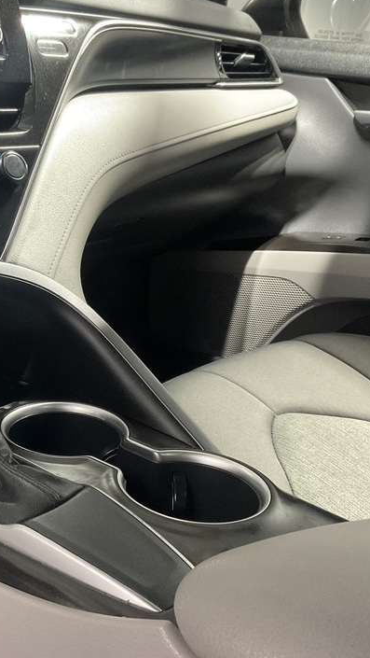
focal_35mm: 43
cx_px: 33
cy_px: 329
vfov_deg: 47.3
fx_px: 749
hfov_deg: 26.7
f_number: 1.8
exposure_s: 1/30
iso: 400
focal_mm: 3
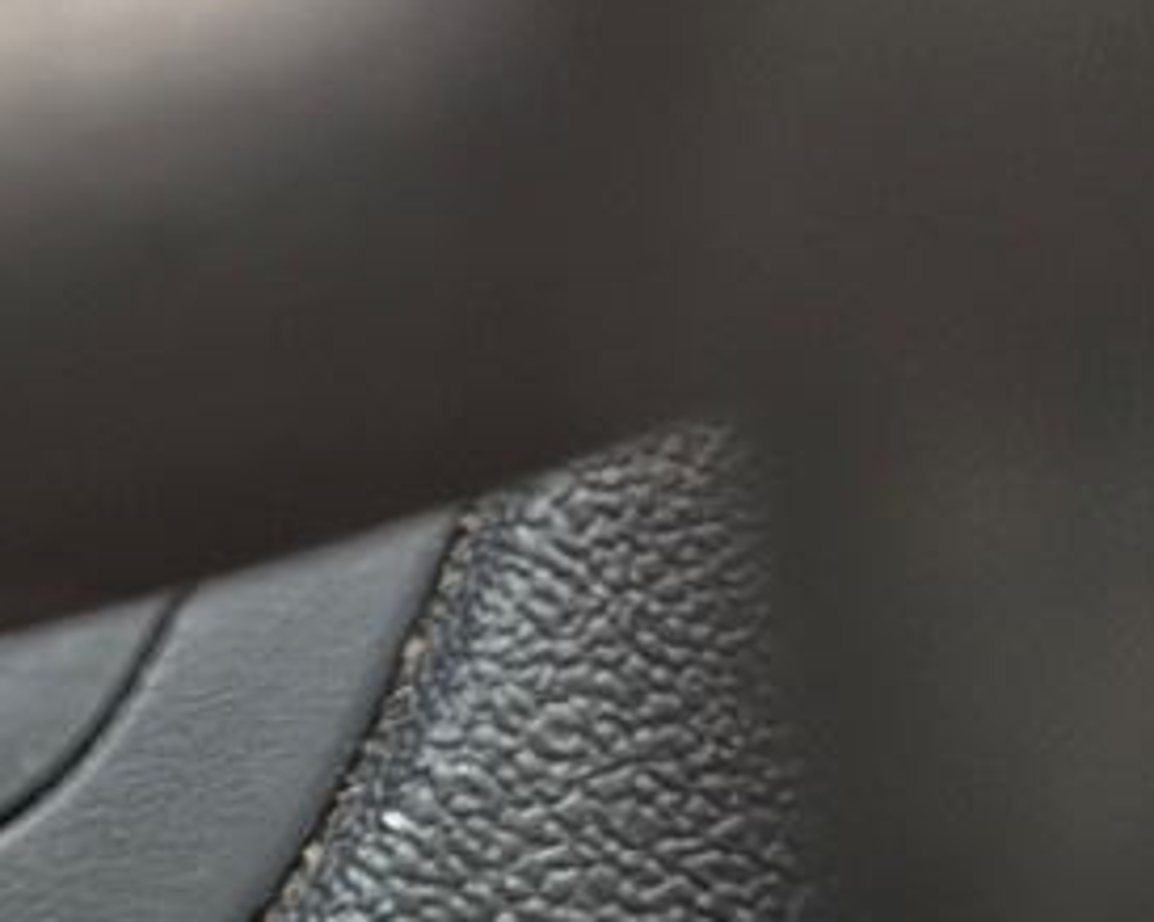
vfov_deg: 11.3
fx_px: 4677
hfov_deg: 12.5
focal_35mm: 137
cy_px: 349
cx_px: -1116
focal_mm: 6.76
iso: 1000
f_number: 1.78
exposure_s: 1/25
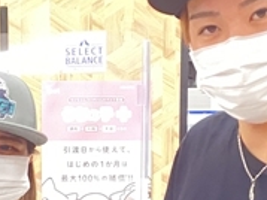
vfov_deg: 13.8
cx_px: 81
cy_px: 246
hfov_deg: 18.8
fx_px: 802
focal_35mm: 104
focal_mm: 3.3
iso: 200
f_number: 2.4
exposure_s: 1/50
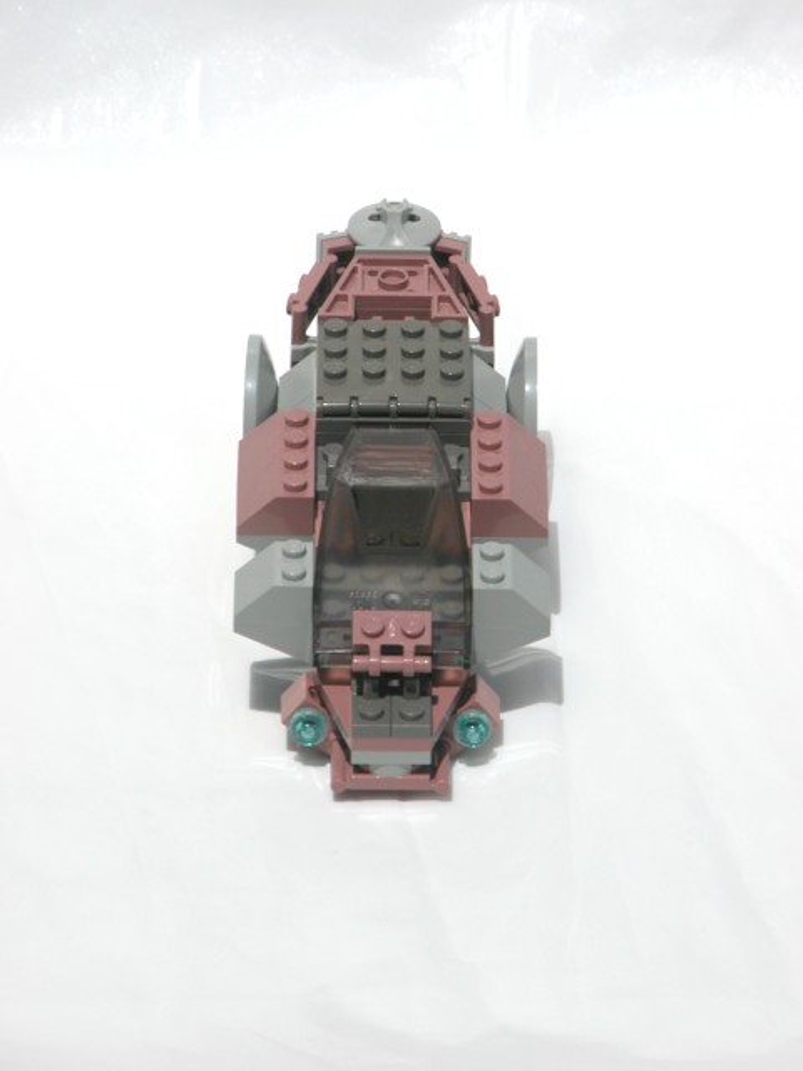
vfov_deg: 7.2
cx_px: 402
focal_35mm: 276
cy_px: 536
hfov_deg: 5.4
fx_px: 8537
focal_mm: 71.2
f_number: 7.4
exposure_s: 1/1092
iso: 100
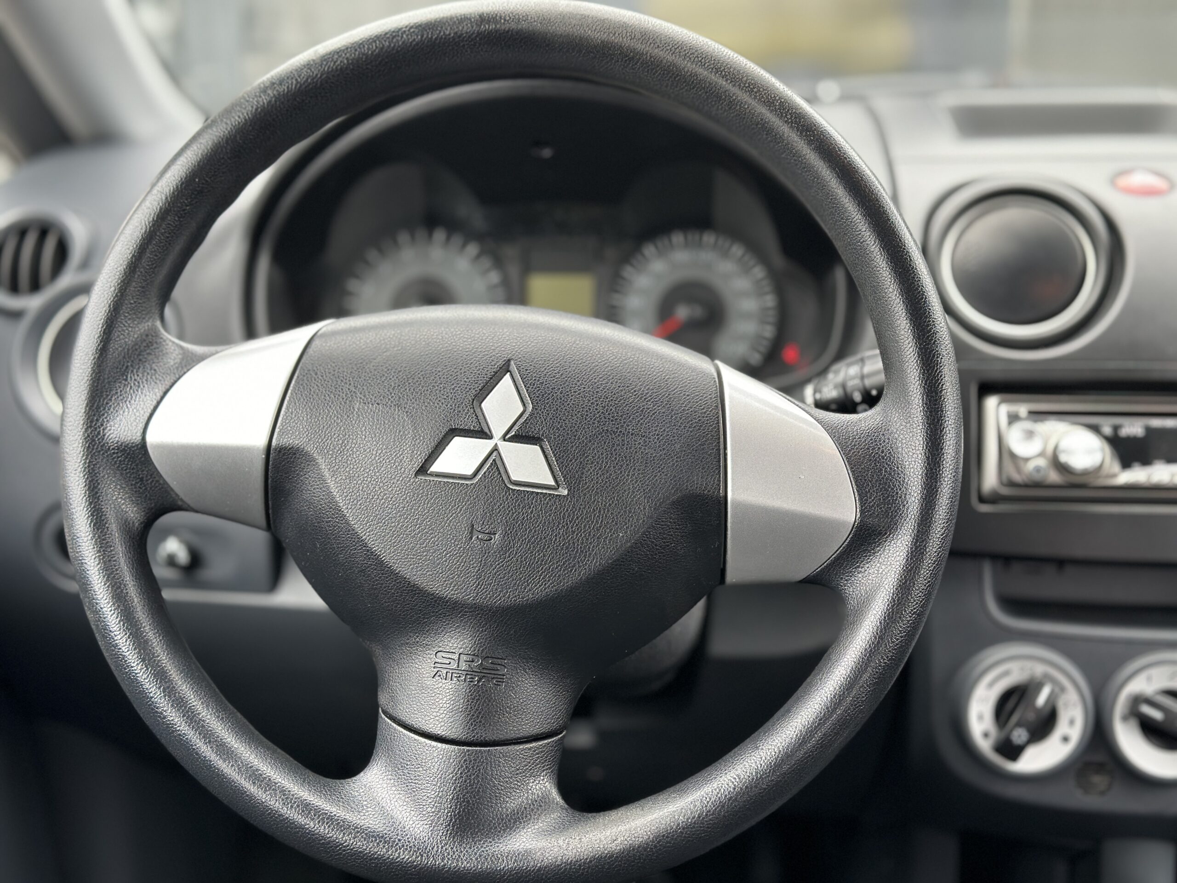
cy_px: 442
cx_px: 588
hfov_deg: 39.7
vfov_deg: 30.3
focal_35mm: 48
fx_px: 1632
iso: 125
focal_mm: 6.86
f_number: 1.78
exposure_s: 1/121
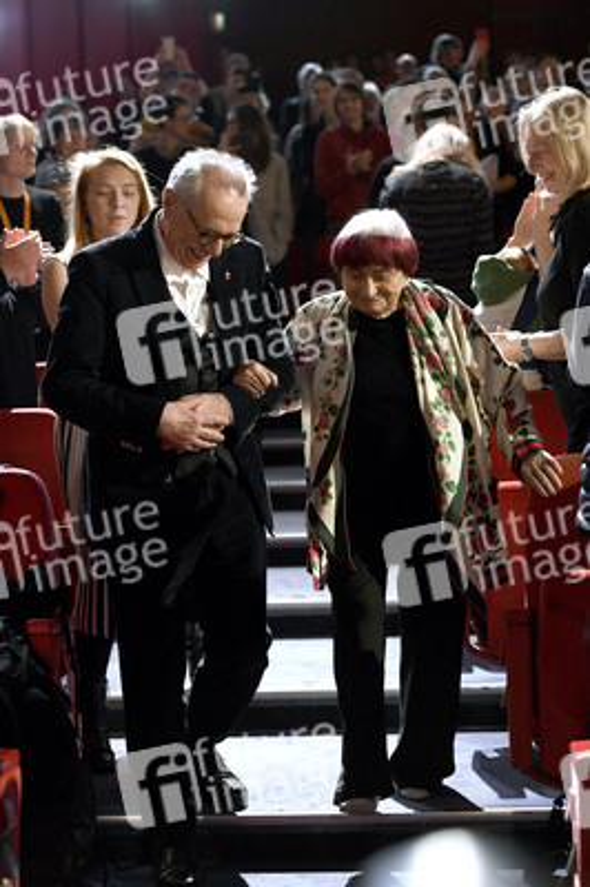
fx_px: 1724
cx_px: 295
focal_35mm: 70
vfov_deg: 28.9
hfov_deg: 19.4
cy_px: 444
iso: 3200
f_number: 3.5
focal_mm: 70
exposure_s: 1/200
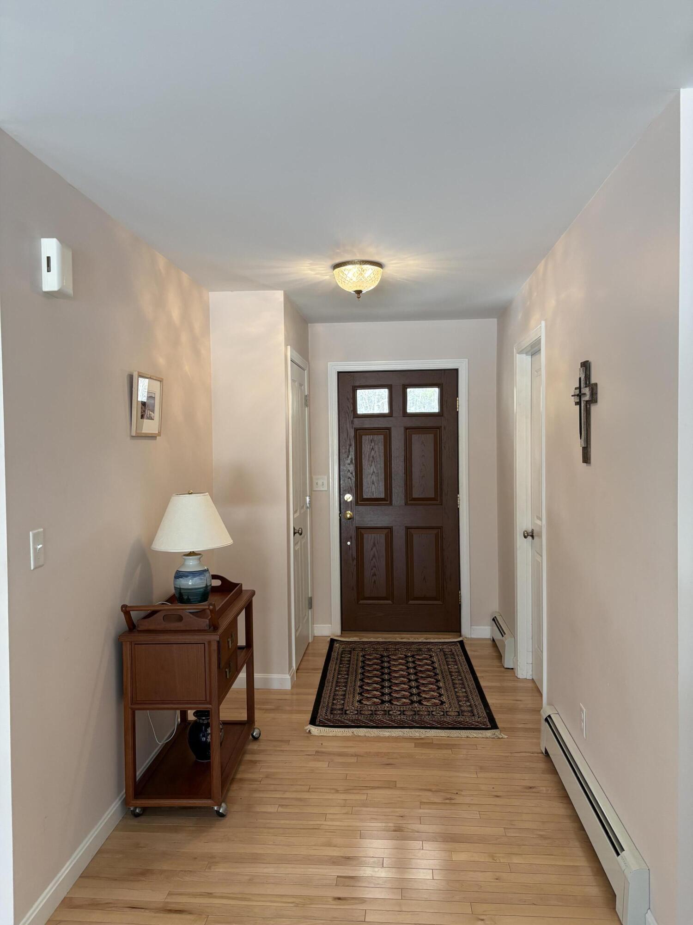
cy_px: 462
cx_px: 346
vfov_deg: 67.3
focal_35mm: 26
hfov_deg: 53.1
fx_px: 694
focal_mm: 5.96
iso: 125
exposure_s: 1/120
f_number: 1.6
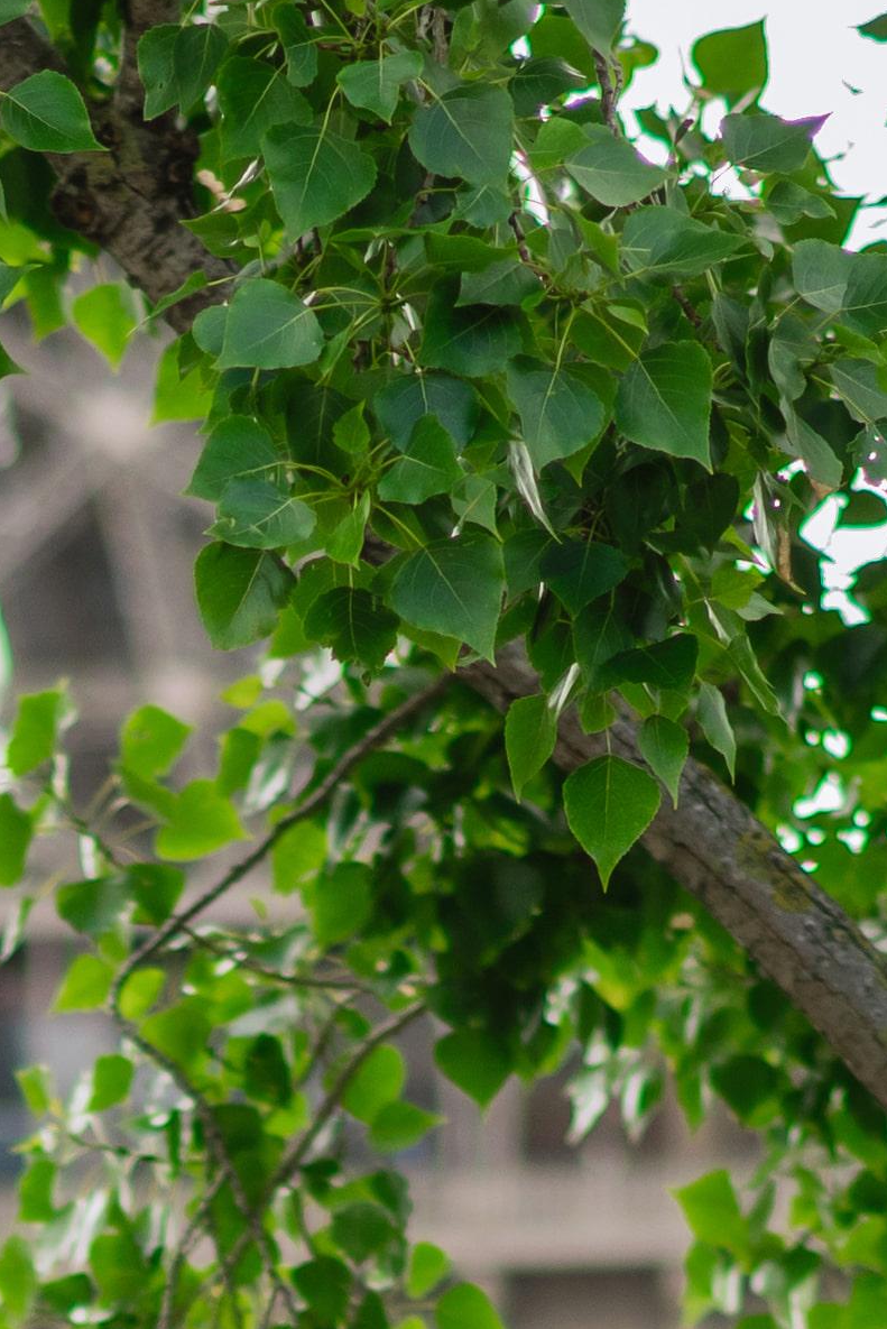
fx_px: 15618
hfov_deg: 3.2
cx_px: -453
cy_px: 2969
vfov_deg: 4.8
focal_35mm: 423
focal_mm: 85
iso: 320
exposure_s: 1/2000
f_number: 2.2
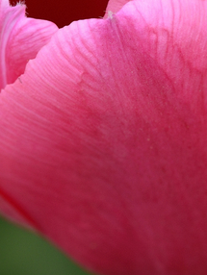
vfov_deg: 2.1
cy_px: 186
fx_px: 7683
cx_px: 123
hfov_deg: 1.5
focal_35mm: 965
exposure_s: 1/100
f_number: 8
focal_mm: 200
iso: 200
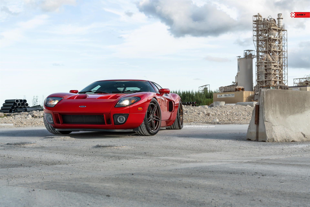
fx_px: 413
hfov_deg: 41.1
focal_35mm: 48
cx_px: 155
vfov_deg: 28.1
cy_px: 104
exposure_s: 1/100
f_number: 7.1
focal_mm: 48
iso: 100
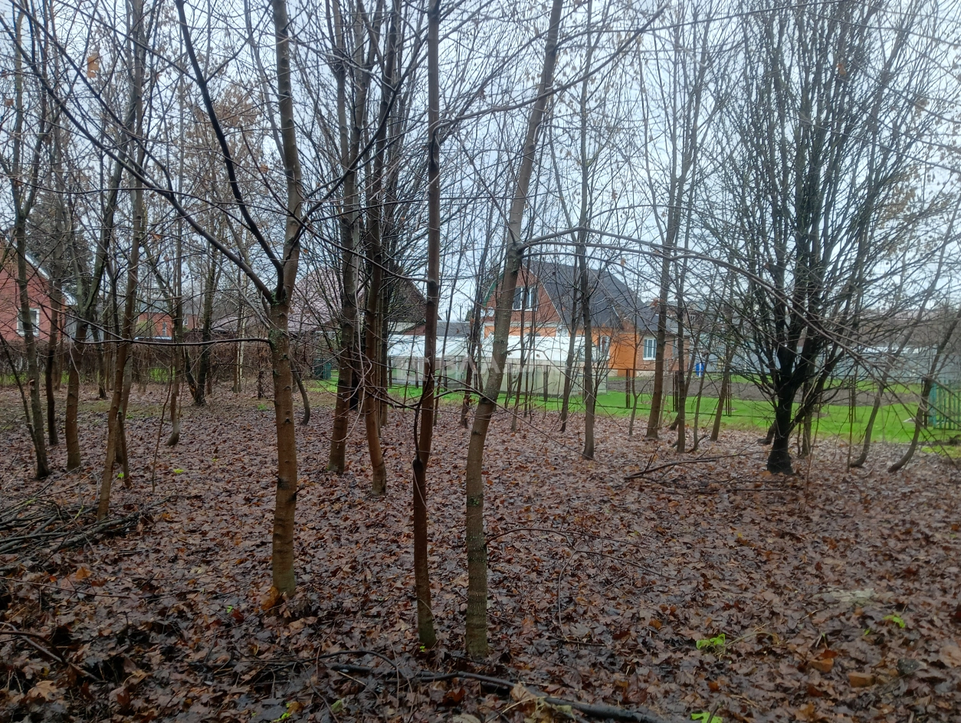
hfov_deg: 65.3
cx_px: 480
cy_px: 362
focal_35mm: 27
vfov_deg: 51.5
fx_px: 751
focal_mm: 4.05
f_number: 1.8
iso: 400
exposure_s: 1/100
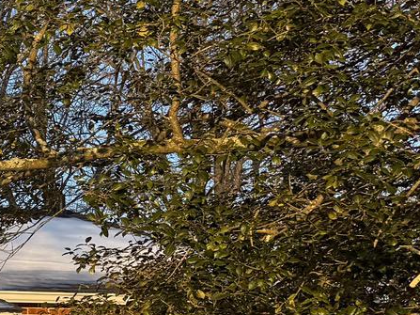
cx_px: -434
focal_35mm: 110
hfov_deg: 14.6
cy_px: 447
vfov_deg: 12.9
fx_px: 1334
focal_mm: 6.76
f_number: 1.78
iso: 80
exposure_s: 1/1901
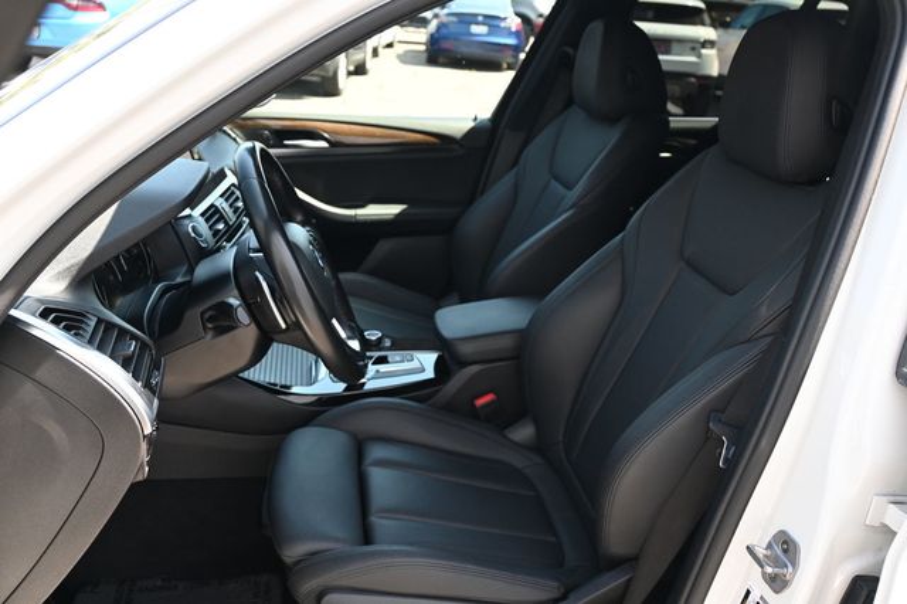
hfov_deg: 58.4
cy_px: 302
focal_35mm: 32
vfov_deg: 40.8
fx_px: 812
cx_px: 454
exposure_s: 1/160
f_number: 4
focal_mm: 21.5
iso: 400
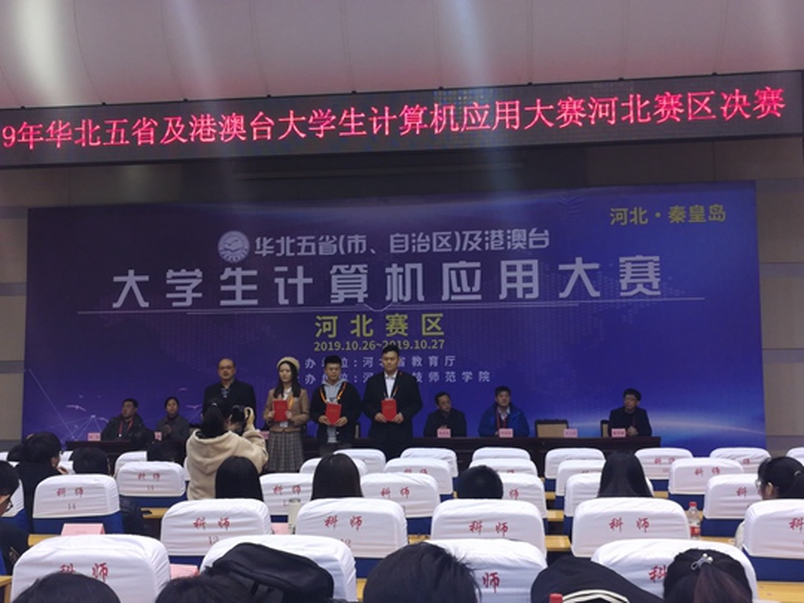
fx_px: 883
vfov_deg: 37.7
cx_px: 402
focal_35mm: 38
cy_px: 302
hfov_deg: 49.0
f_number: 2.2
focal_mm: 3.95
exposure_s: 1/50
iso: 160
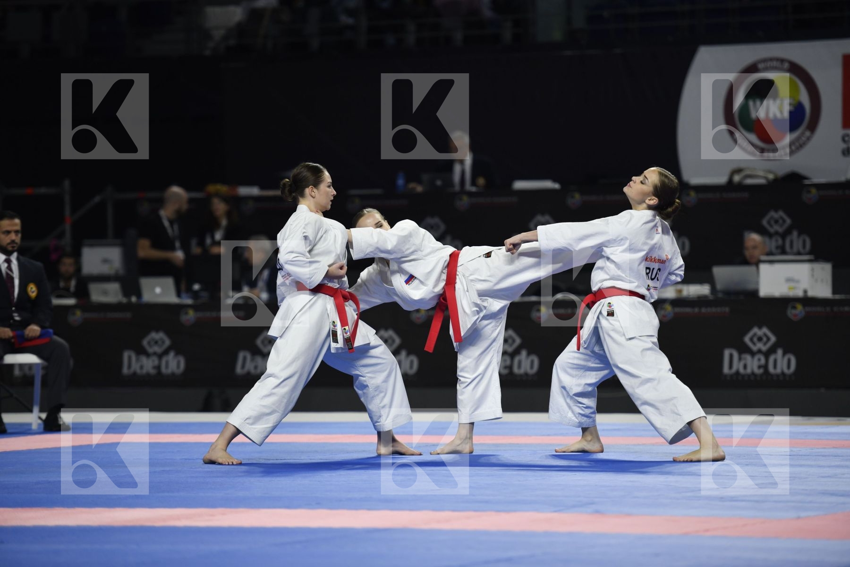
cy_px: 284
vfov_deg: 7.6
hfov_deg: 11.4
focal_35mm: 180
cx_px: 425
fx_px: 4250
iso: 800
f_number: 2.8
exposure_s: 1/800
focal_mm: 180
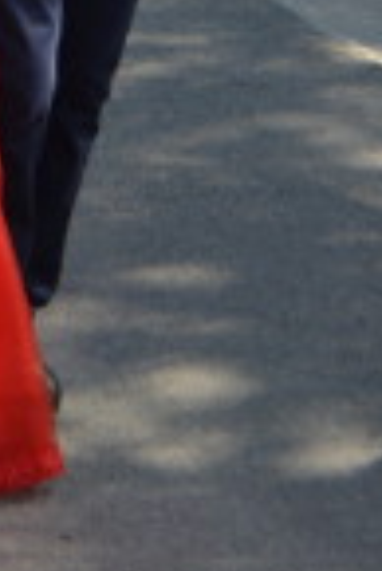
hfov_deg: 5.0
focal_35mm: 273
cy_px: -256
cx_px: -236
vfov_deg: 7.4
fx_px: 4329
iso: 100
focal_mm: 55
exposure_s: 1/125
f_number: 5.6
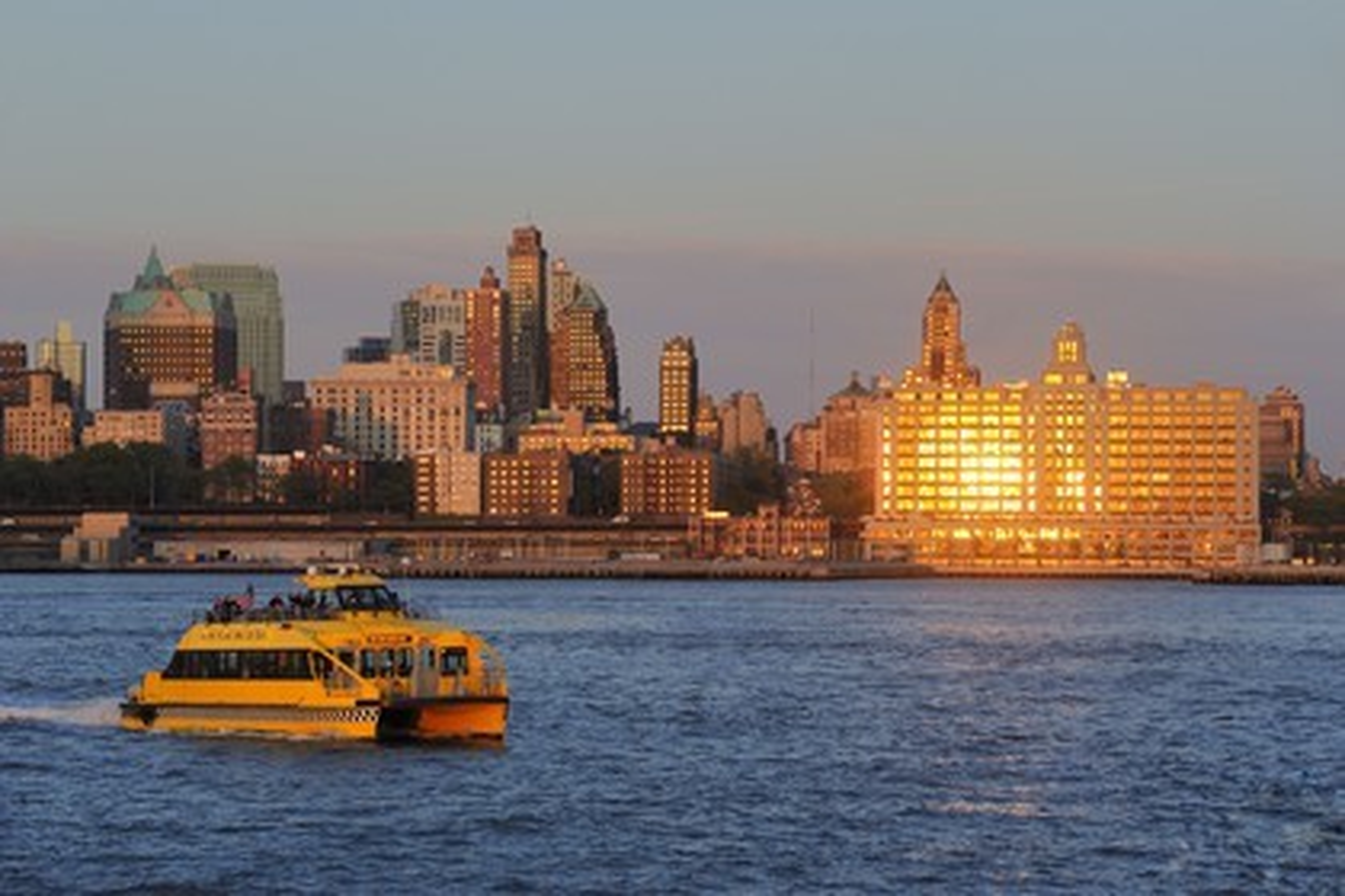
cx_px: 672
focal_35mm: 116
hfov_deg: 17.6
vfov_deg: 11.8
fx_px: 4334
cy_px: 448
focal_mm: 116
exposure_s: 1/250
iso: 800
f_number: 7.1
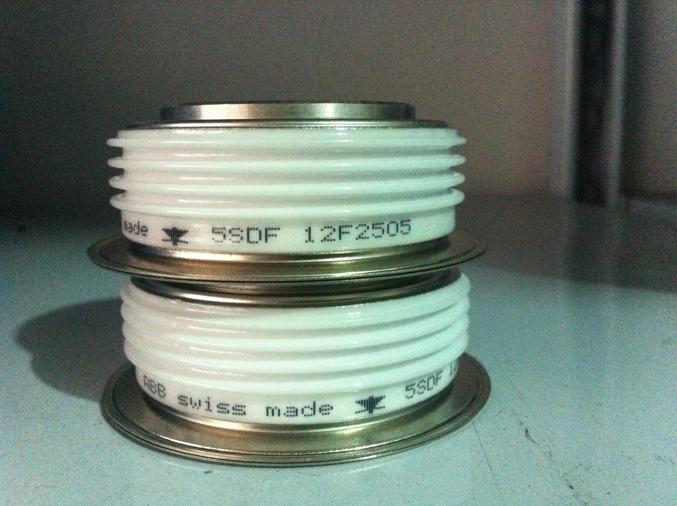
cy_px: 253
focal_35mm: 35
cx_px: 338
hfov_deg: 52.7
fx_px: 683
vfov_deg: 40.6
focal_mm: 3.85
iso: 640
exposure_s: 1/15
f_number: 2.8
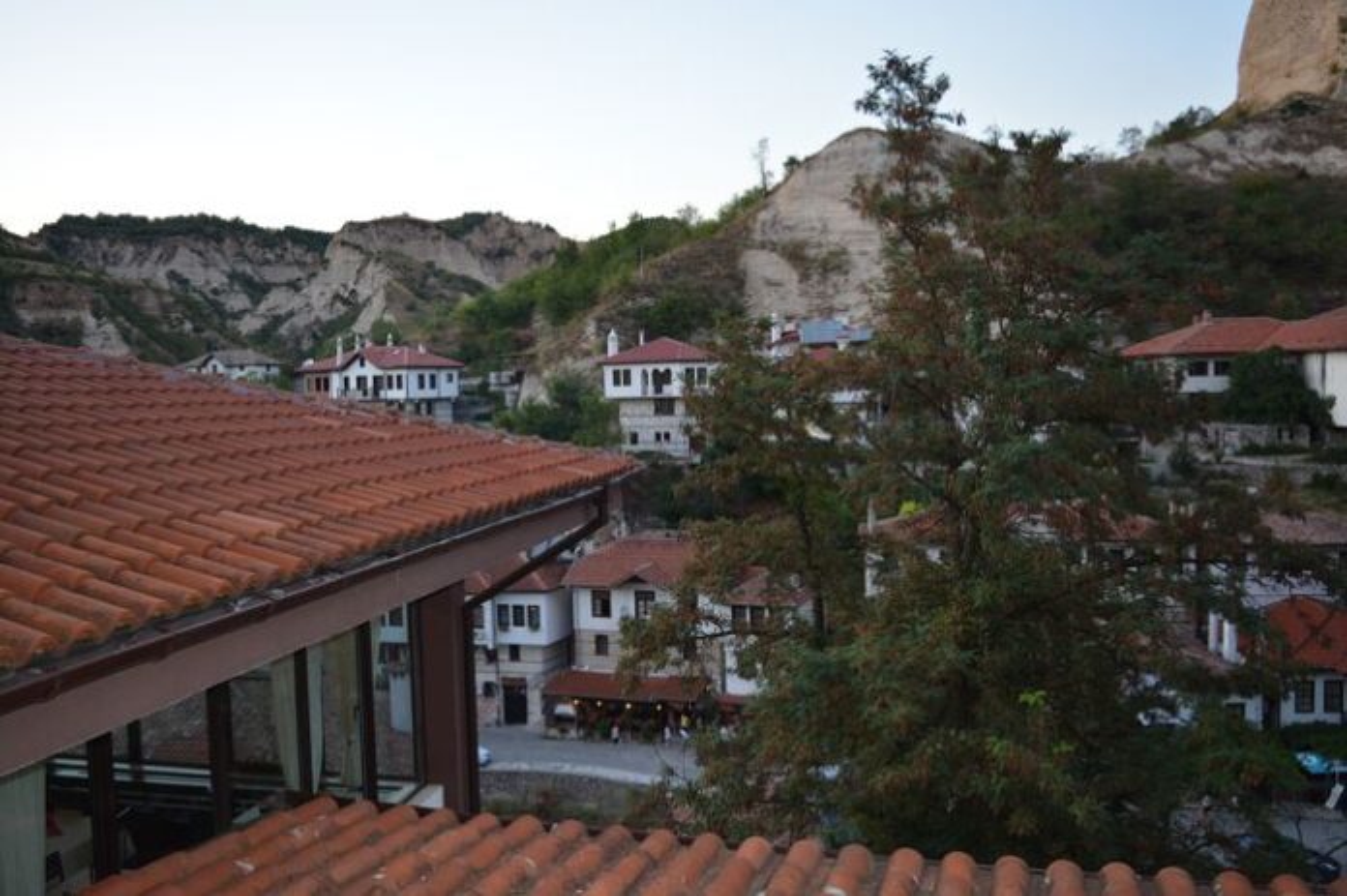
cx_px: 674
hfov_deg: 59.5
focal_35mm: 32
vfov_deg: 41.7
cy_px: 448
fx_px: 1178
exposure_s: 1/60
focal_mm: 21
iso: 400
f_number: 3.8
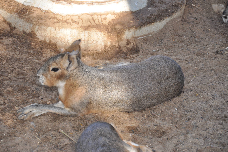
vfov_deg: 8.7
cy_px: 76
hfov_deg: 13.1
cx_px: 114
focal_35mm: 158
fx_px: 996
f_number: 5.6
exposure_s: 1/200
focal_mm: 105
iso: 400
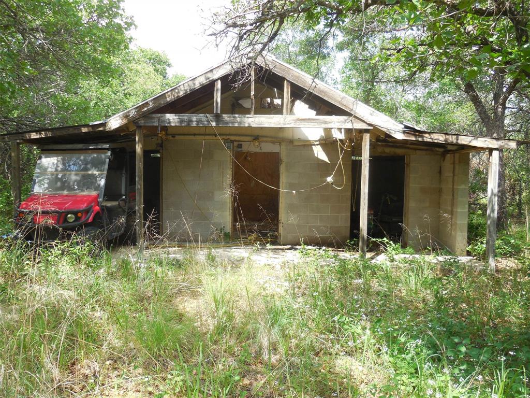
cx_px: 265
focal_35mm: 30
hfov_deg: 60.0
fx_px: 459
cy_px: 199
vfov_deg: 46.8
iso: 125
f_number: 3.2
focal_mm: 5.3
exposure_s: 1/250
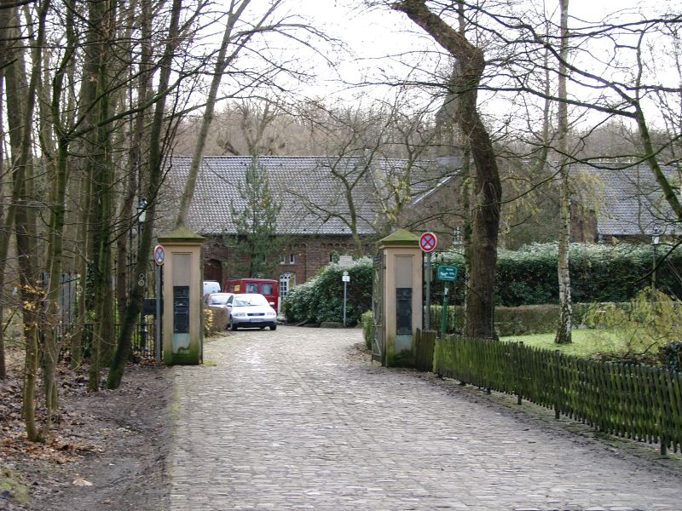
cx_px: 341
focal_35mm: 82
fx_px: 1616
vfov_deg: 18.0
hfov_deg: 23.8
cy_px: 256
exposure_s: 1/71.8
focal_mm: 16.97
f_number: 2.8
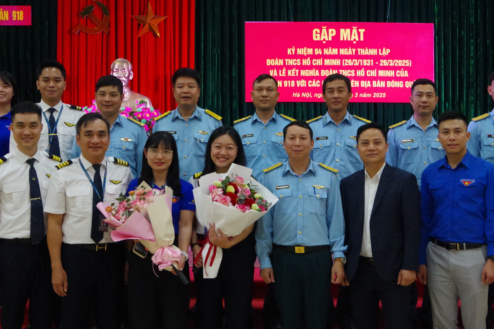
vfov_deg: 25.1
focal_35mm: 54
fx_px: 741
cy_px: 172
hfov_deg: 36.8
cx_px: 285
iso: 3200
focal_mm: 21
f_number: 8
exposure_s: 1/50
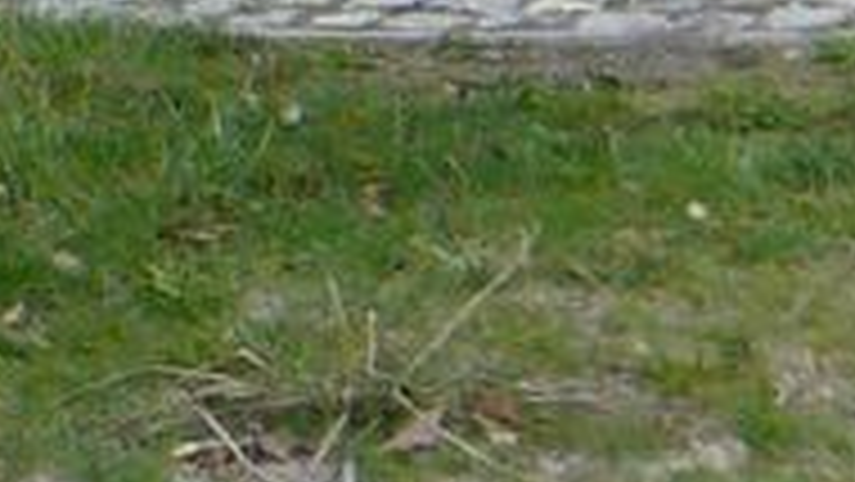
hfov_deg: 7.3
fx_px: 5465
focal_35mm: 241
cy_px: 1867
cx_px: 3033
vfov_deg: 4.6
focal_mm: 4.6
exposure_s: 1/500
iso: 100
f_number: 2.8
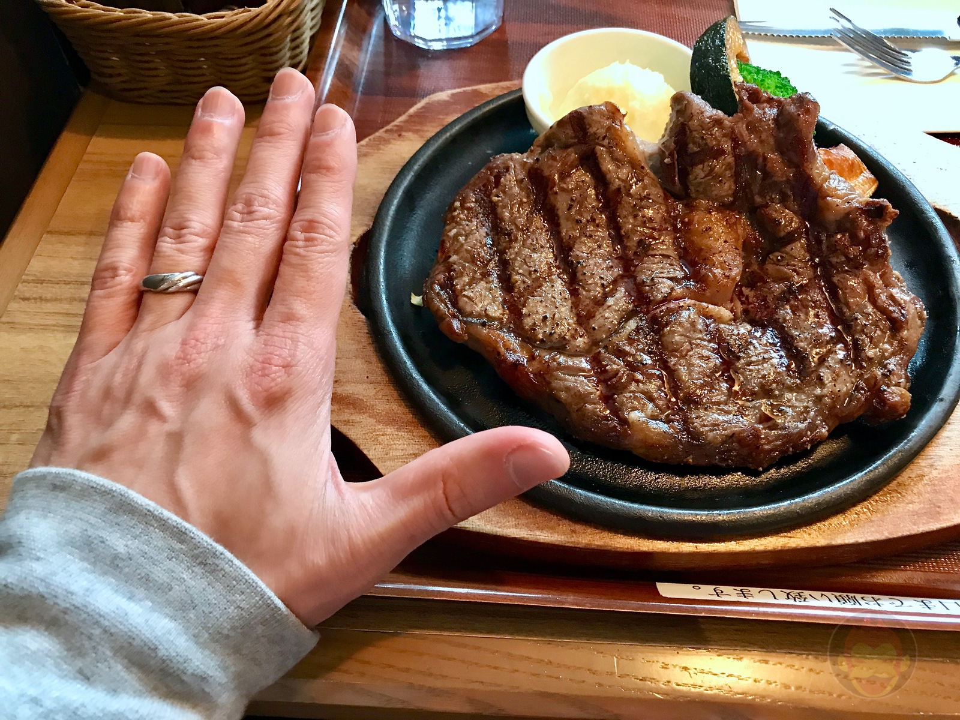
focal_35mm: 28
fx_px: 777
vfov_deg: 49.7
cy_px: 360
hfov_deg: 63.4
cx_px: 480
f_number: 1.8
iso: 100
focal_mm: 3.99
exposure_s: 1/17
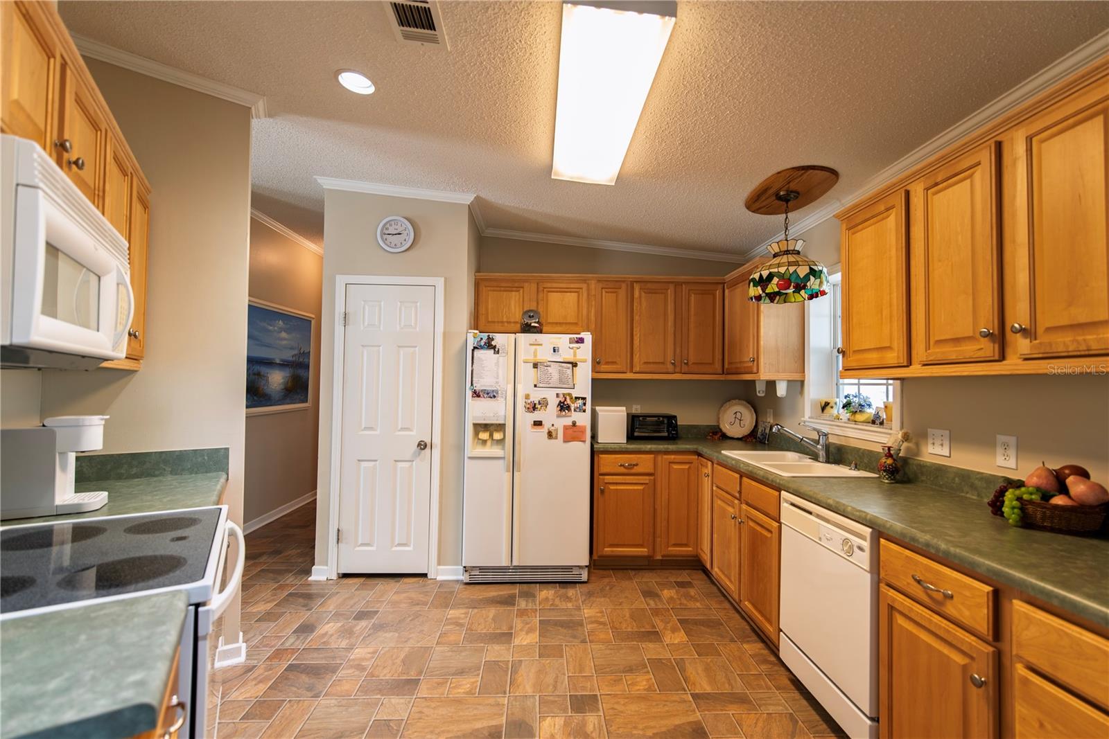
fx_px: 462
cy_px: 370
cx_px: 554
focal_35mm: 15
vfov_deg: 77.3
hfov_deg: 100.4
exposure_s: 1/25
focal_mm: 15
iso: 100
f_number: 2.8
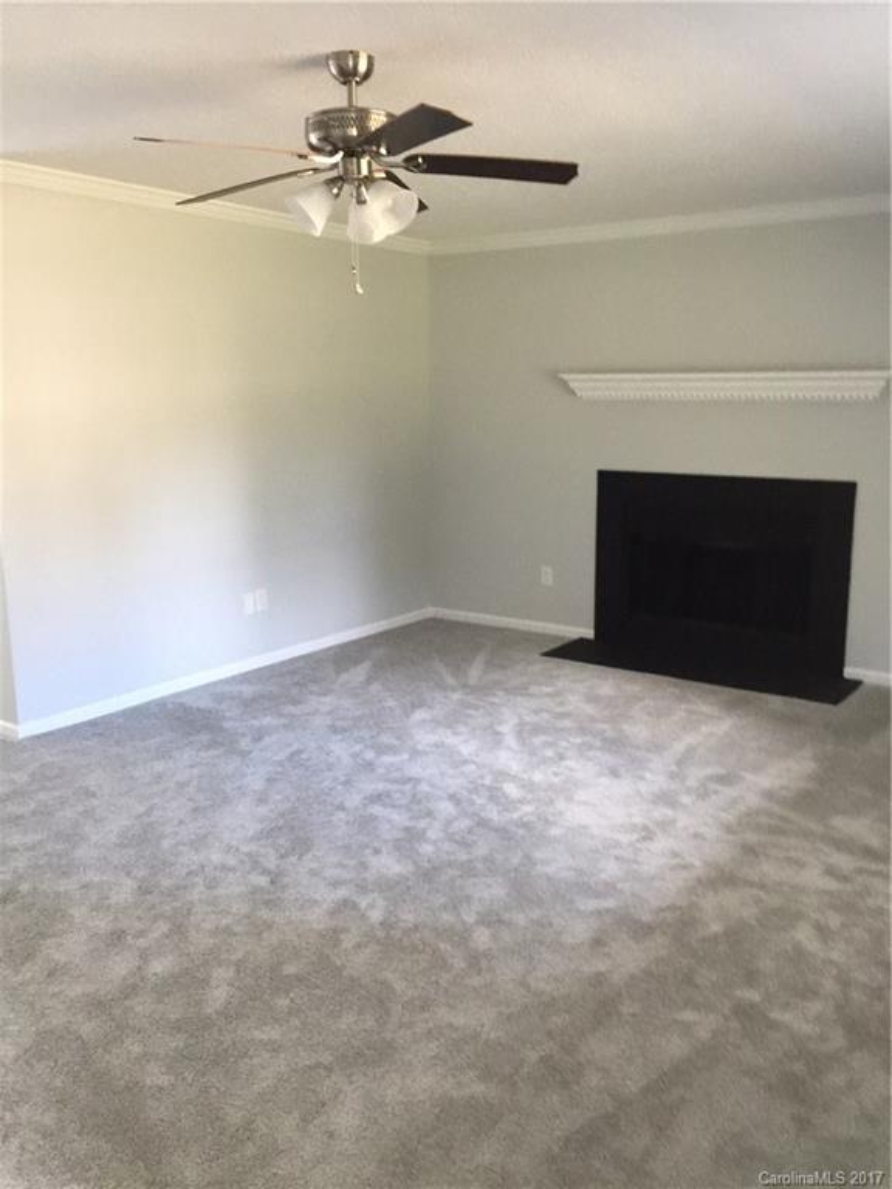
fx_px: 996
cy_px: 594
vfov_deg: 61.7
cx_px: 446
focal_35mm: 29
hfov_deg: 48.2
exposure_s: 1/15
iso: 80
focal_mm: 4.15
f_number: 2.2
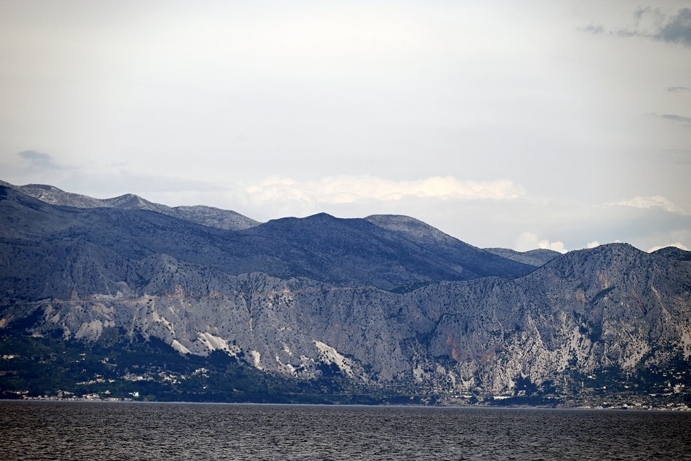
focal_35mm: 165
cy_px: 230
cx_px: 346
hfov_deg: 12.4
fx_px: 3168
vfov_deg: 8.3
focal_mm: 165
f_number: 6.3
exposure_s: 1/1250
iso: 100
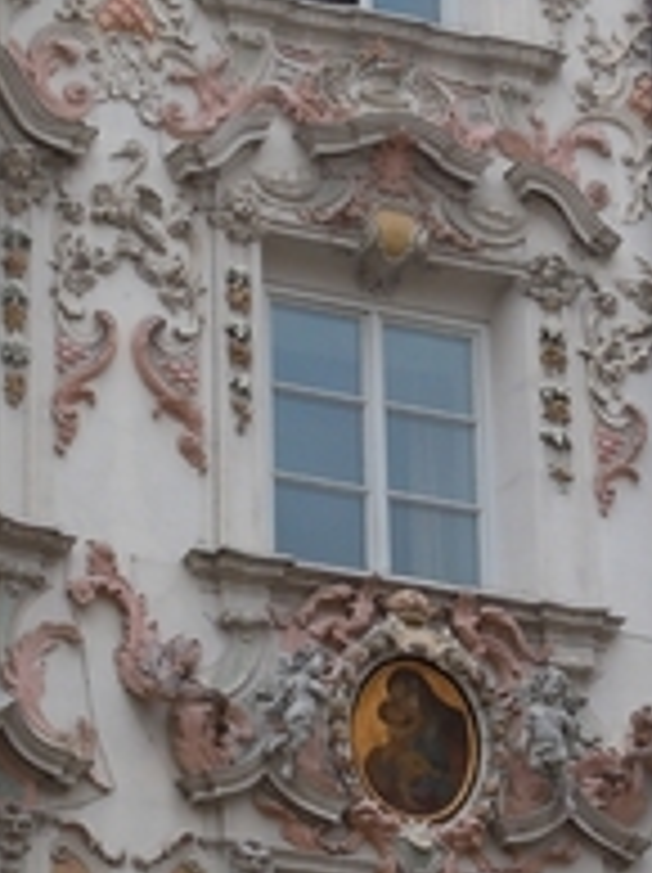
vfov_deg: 10.2
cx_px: 292
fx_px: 4908
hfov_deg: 7.6
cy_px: 364
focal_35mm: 195
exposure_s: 1/400
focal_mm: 11.2
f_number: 5
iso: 100
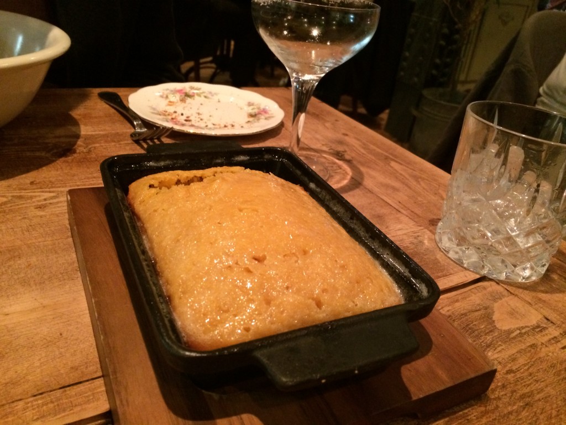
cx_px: 283
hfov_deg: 60.0
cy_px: 212
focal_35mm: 30
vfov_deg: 46.8
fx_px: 491
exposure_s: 1/17
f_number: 2.2
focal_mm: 4.12
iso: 500
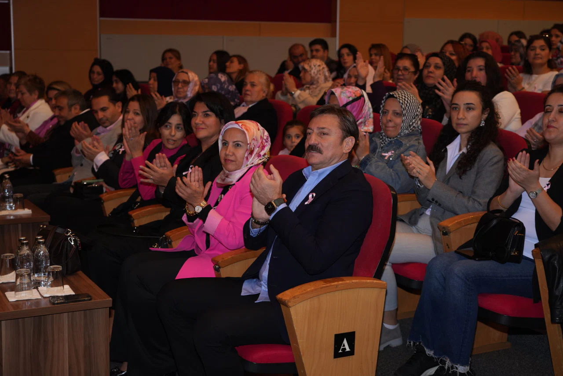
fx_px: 845
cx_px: 282
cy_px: 188
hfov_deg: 36.9
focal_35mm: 54
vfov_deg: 25.1
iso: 1250
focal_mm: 54
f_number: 4
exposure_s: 1/160
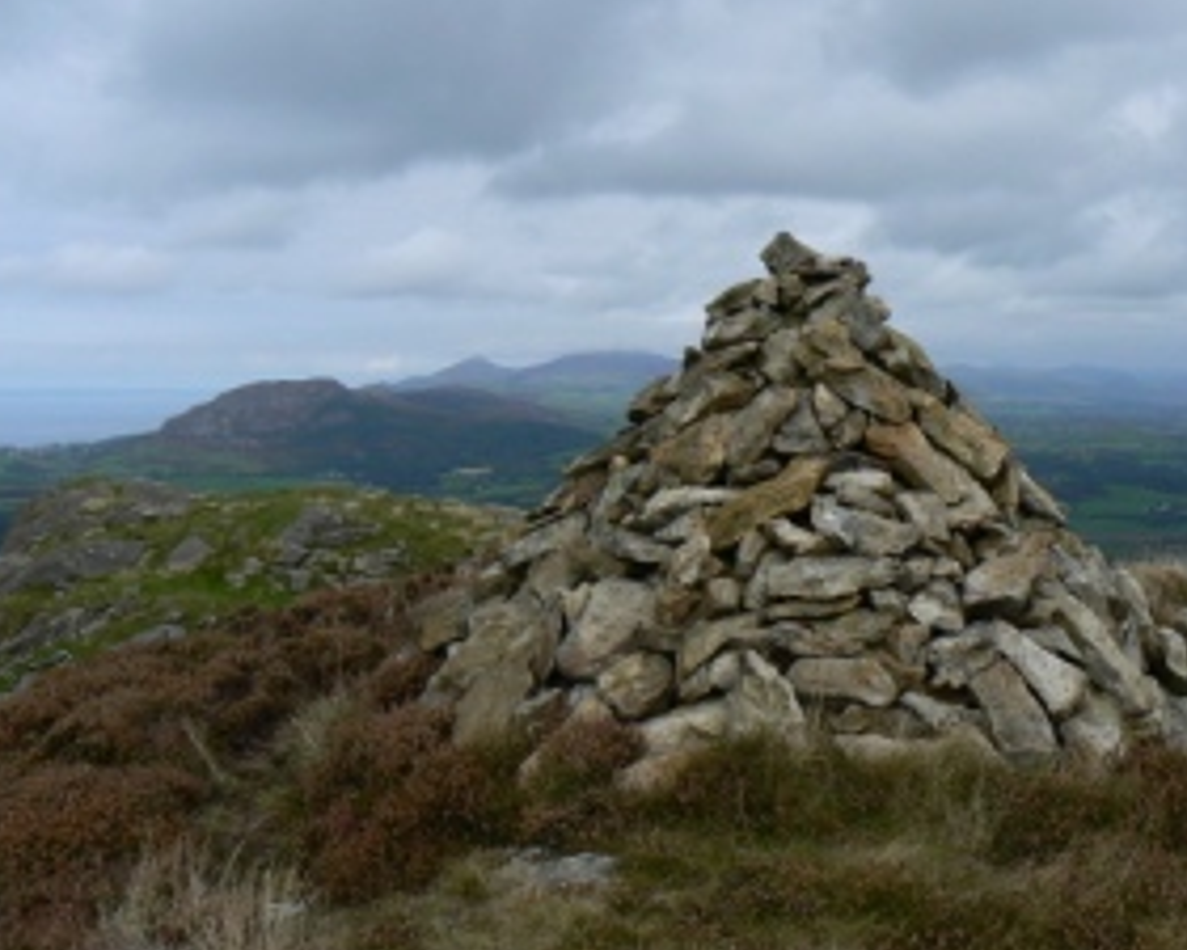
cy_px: 515
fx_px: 1898
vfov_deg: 28.1
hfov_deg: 34.6
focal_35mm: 54
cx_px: 697
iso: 80
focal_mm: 6
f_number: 5.6
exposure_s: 1/500
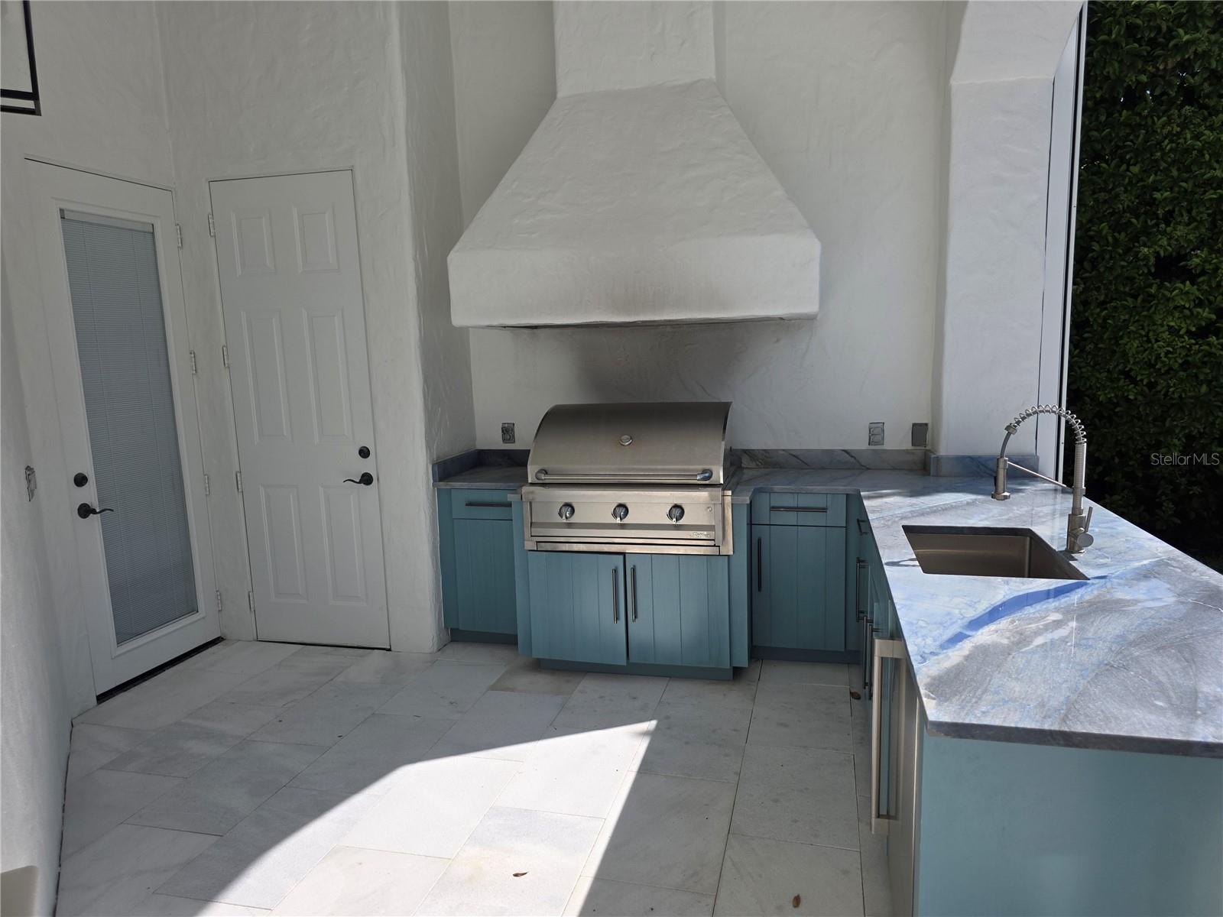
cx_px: 612
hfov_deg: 73.9
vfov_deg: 58.9
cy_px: 458
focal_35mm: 23
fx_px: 813
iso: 80
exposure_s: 1/7333
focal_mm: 6.3
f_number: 1.7
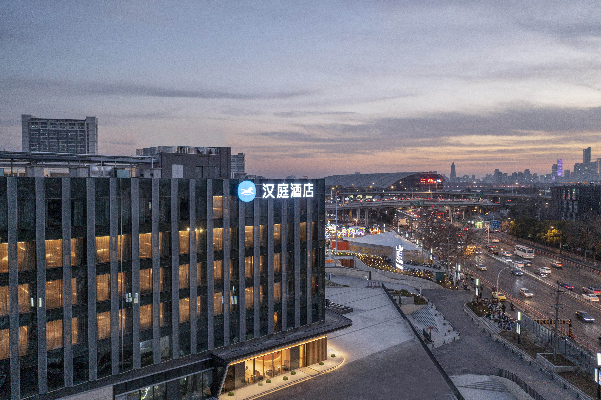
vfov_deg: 46.4
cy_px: 200
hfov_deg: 65.5
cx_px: 300
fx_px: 467
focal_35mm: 28
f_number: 2.8
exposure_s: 1/30
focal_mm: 10.26
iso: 160
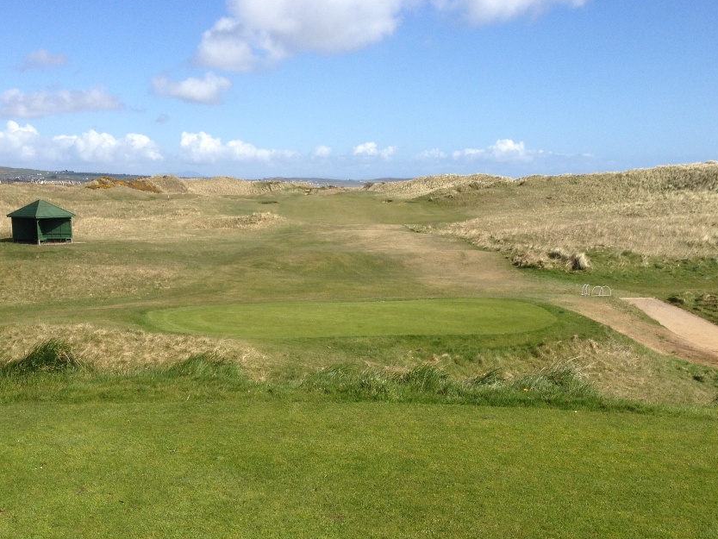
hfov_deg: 44.7
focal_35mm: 42
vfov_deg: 34.3
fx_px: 871
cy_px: 317
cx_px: 306
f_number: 2.4
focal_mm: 4.28
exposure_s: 1/1727
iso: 50
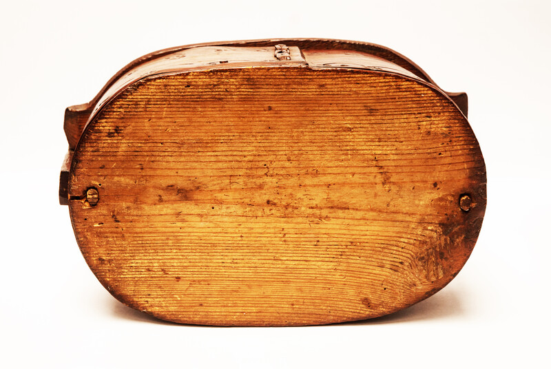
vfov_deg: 18.2
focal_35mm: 75
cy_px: 184
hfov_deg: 27.0
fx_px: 1150
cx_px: 276
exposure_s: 1/10
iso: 100
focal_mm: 50
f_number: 4.5
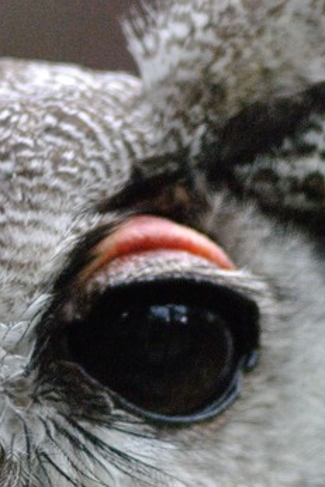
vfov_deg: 1.9
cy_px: 535
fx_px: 15015
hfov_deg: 1.2
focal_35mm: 1110
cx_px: -30
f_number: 5
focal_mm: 250
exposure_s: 1/200
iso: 1600
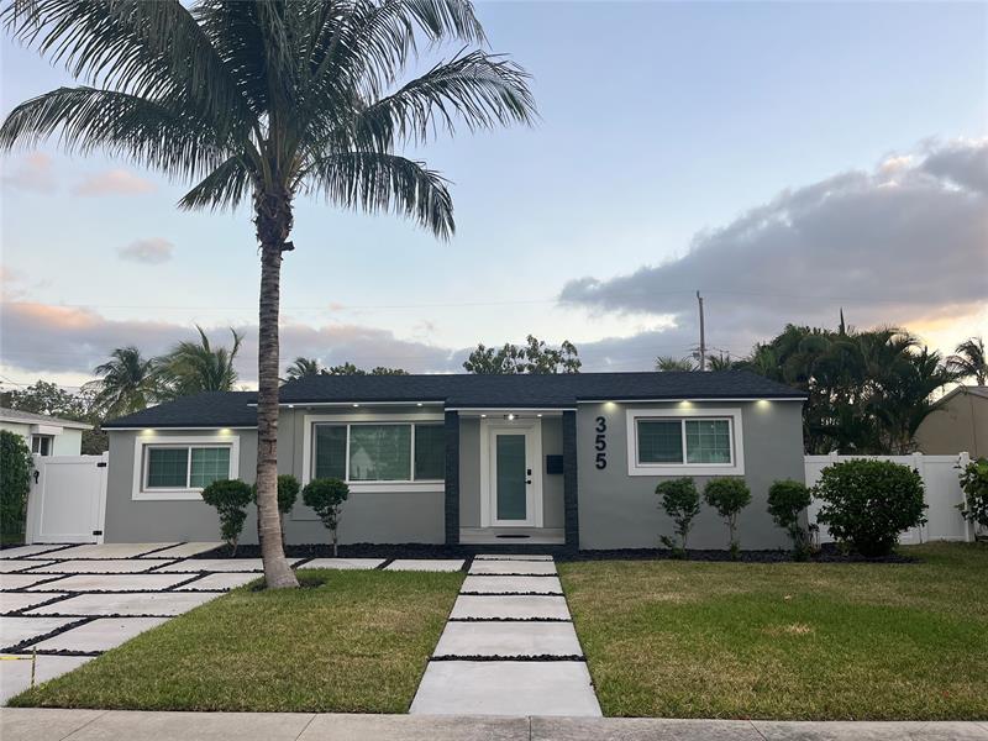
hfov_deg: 67.3
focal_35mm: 26
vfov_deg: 53.1
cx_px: 494
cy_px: 370
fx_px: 742
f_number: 1.6
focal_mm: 5.1
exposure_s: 1/558
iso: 50
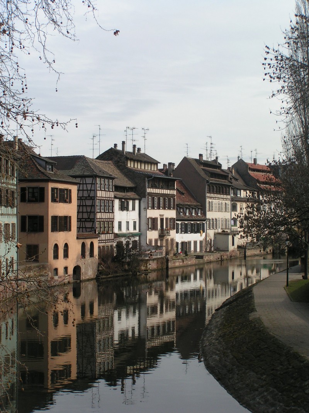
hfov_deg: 22.6
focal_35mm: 65
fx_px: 774
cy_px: 206
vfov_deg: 29.8
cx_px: 154
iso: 50
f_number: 6.3
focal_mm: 10
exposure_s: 1/250
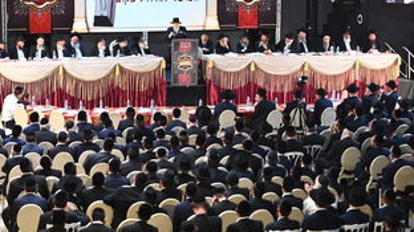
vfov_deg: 12.8
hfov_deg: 22.7
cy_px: 76
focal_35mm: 94
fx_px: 1031
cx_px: 171
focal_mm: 70
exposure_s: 1/100
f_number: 3.2
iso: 2500
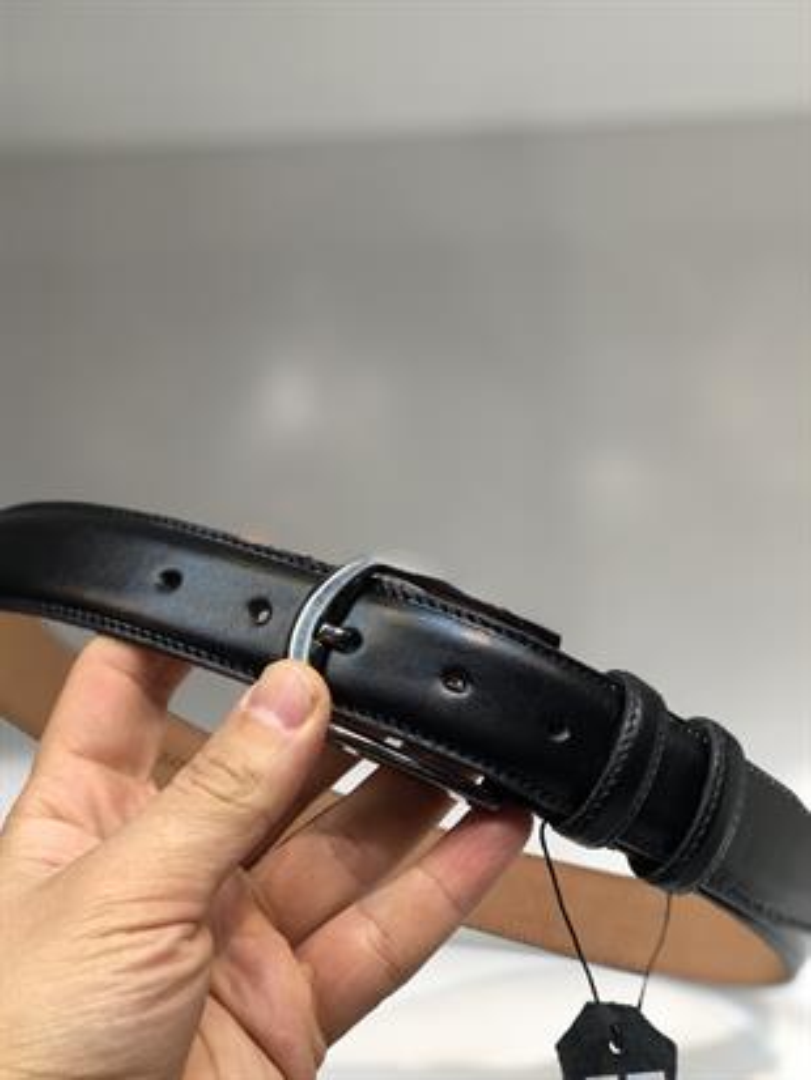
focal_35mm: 57
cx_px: 406
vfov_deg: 33.8
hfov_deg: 25.7
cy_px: 540
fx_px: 1780
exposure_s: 1/33
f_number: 2.8
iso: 20
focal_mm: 6.6
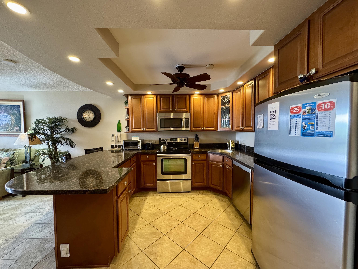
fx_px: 145
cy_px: 134
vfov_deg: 85.7
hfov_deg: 102.1
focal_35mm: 14
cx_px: 179
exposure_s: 1/60
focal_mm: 2.22
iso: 800
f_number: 2.2
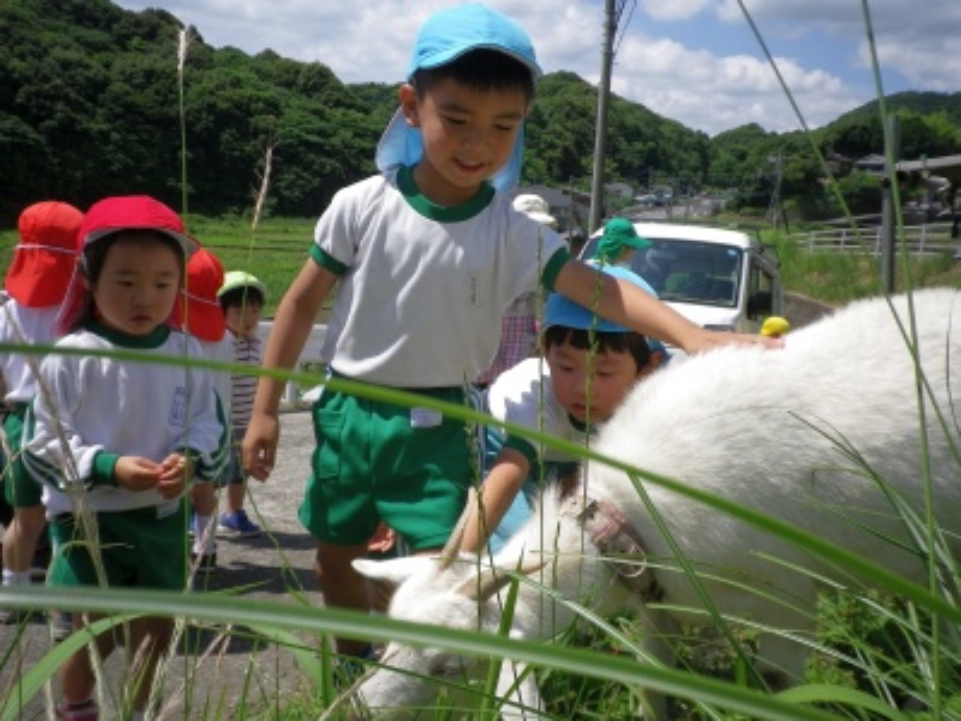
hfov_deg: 52.6
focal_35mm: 35
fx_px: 972
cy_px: 360
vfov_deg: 40.7
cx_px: 480
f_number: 3.9
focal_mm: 6.36
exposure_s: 1/800
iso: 80
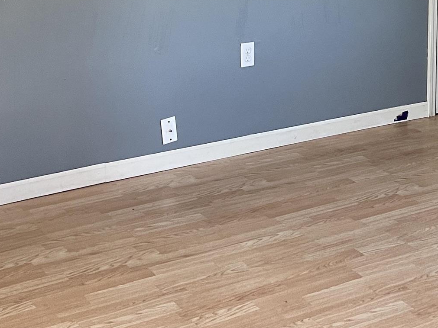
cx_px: 370
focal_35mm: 79
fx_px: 999
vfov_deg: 17.8
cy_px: -55
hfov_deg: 24.2
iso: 125
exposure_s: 1/60
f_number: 1.5
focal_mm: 5.7
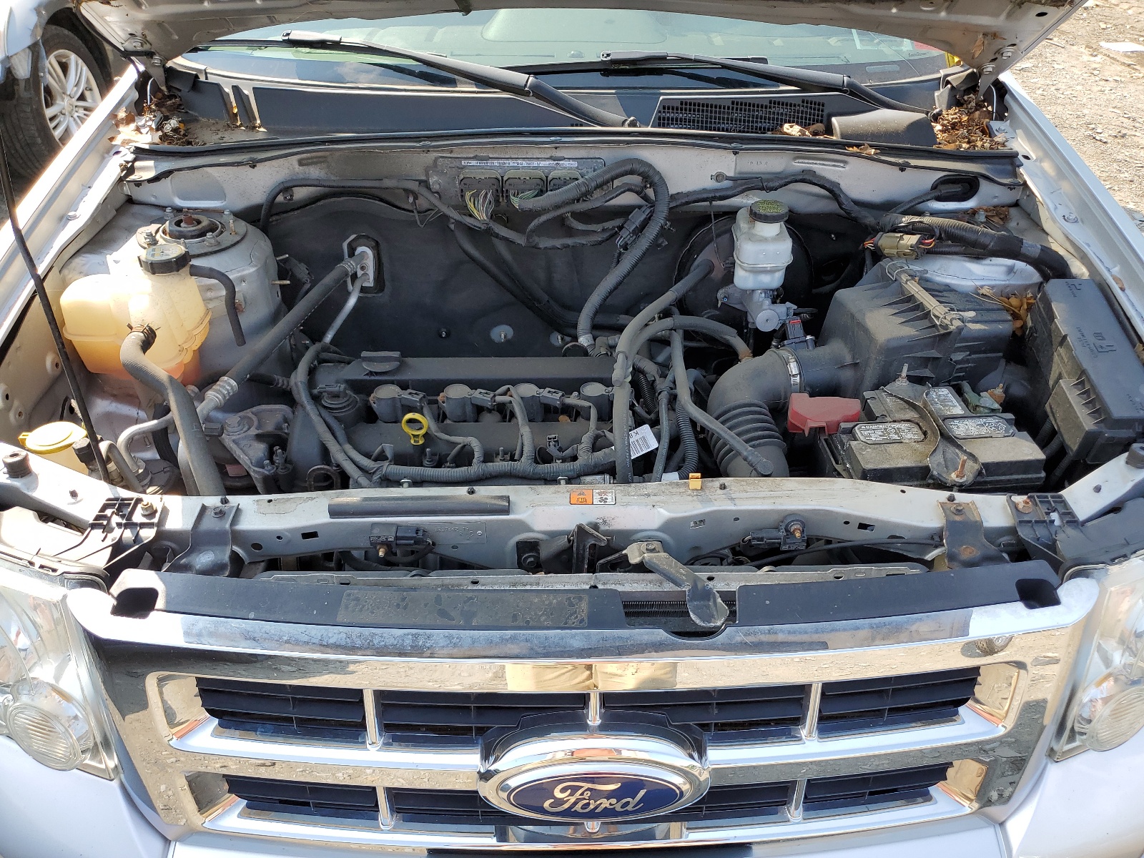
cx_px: 572
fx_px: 859
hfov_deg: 67.3
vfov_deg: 53.1
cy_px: 429
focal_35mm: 26
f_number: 1.5
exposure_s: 1/714
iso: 50
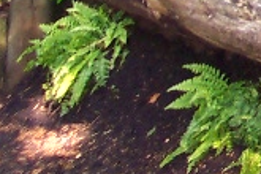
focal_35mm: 249
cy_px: -283
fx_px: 1805
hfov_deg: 7.1
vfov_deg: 5.3
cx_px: 853
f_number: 2.8
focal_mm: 8
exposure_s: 1/90
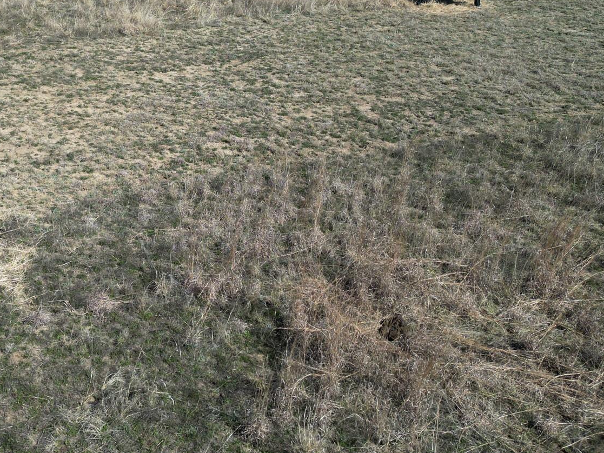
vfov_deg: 32.4
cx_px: 124
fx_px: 768
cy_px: 123
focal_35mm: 44
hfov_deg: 41.2
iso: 100
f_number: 1.7
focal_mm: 6.72
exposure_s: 1/2500
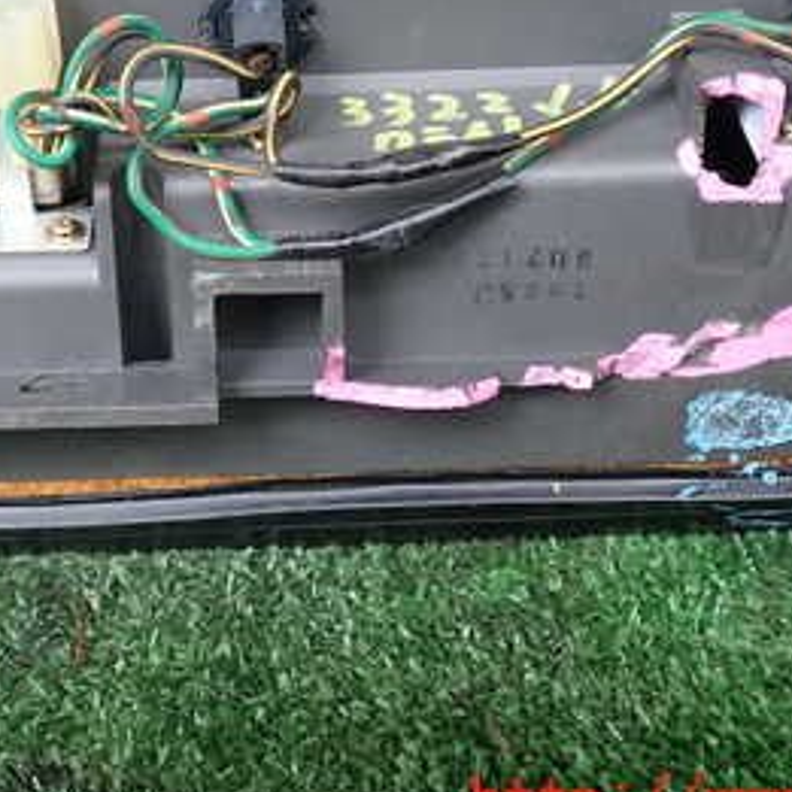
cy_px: 161
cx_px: 246
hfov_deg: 27.9
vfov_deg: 27.6
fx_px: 1579
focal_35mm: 61
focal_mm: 5.4
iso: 200
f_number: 2.3
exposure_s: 1/60
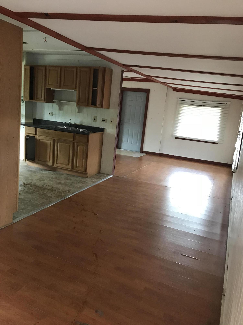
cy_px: 162
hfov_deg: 49.7
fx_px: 262
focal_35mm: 28
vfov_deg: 63.4
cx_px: 122
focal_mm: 3.99
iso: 64
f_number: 1.8
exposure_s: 1/15
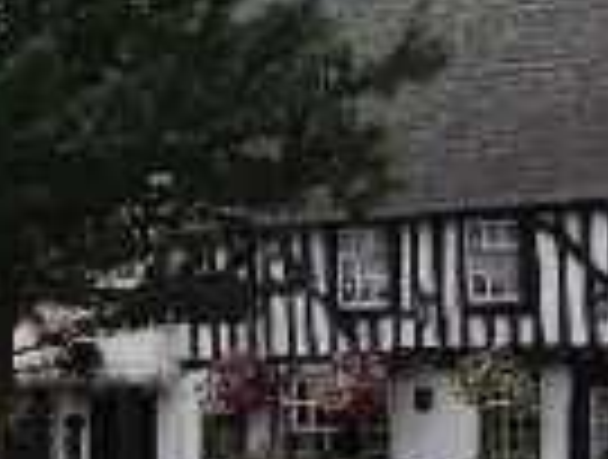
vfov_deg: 9.6
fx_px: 2730
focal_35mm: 155
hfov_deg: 12.7
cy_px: 274
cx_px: 212
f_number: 4.3
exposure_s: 1/200
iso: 80
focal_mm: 5.8
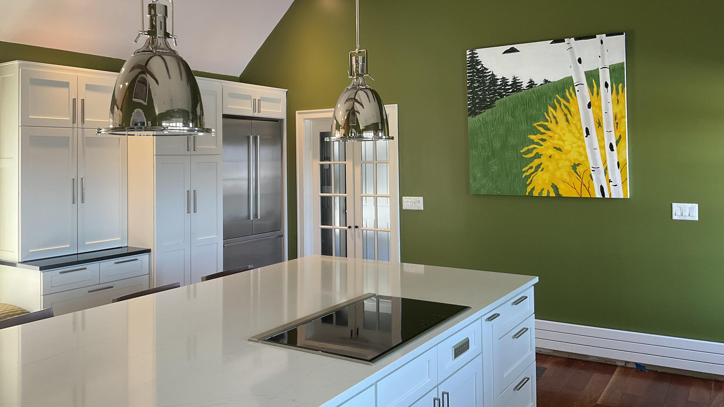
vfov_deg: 36.4
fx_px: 614
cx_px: 360
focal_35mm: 32
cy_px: 143
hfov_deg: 61.0
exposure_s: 1/60
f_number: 1.8
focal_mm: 3
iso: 50
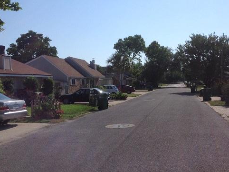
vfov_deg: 30.8
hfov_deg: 40.4
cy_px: 100
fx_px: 311
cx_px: 126
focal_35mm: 47
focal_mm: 4.28
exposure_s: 1/5051
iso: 64
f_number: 2.4
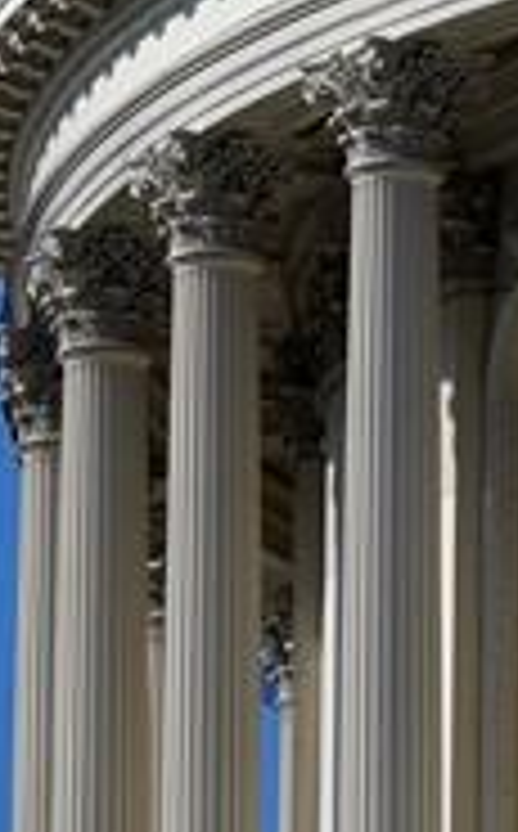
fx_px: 17732
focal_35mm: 782
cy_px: 295
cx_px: 1239
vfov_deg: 2.7
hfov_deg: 1.7
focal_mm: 218
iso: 250
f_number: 8
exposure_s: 1/1600
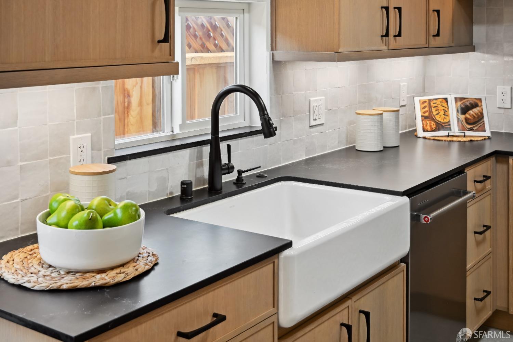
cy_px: 171
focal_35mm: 48
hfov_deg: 41.1
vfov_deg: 28.1
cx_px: 256
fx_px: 684
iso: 800
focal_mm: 48
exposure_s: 1/50
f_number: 10
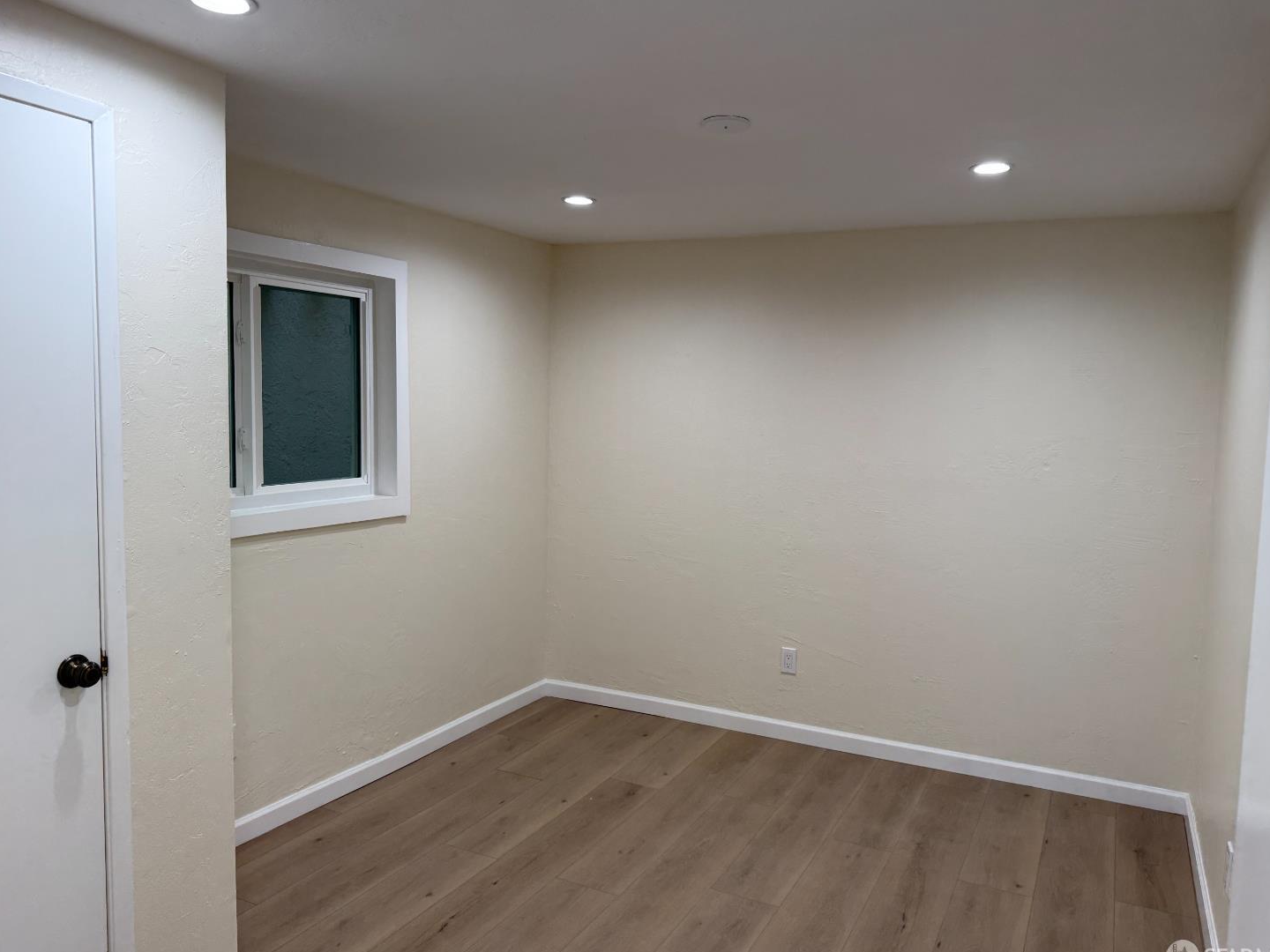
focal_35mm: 25
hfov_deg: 69.4
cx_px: 644
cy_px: 481
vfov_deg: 54.9
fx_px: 917
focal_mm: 6.76
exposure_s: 1/120
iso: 80
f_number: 1.78
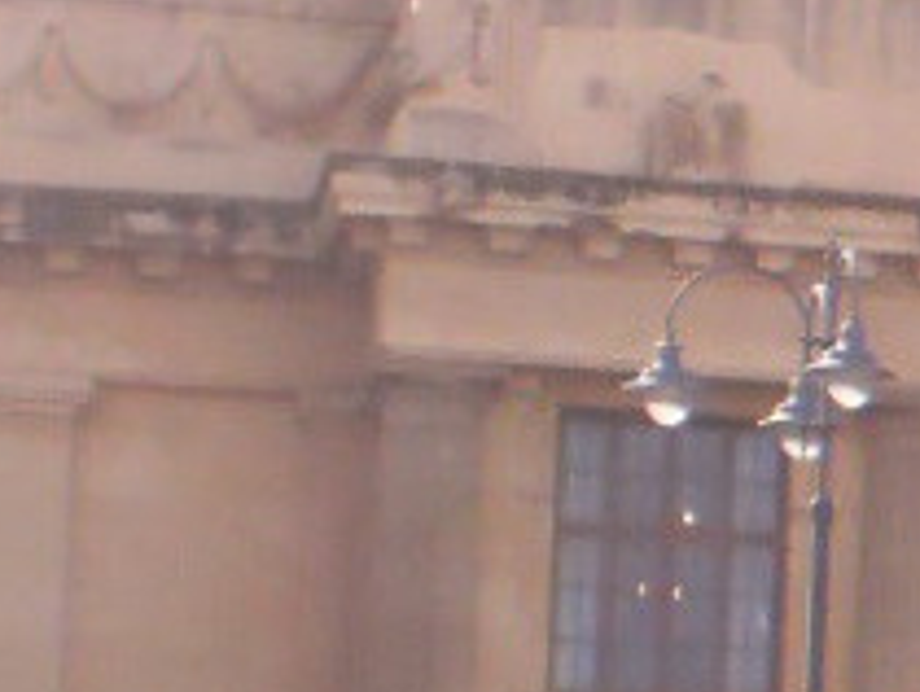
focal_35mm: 240
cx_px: 2138
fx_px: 6386
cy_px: 482
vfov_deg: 6.2
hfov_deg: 7.7
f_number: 4.9
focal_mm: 7.4
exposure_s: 1/1600
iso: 400
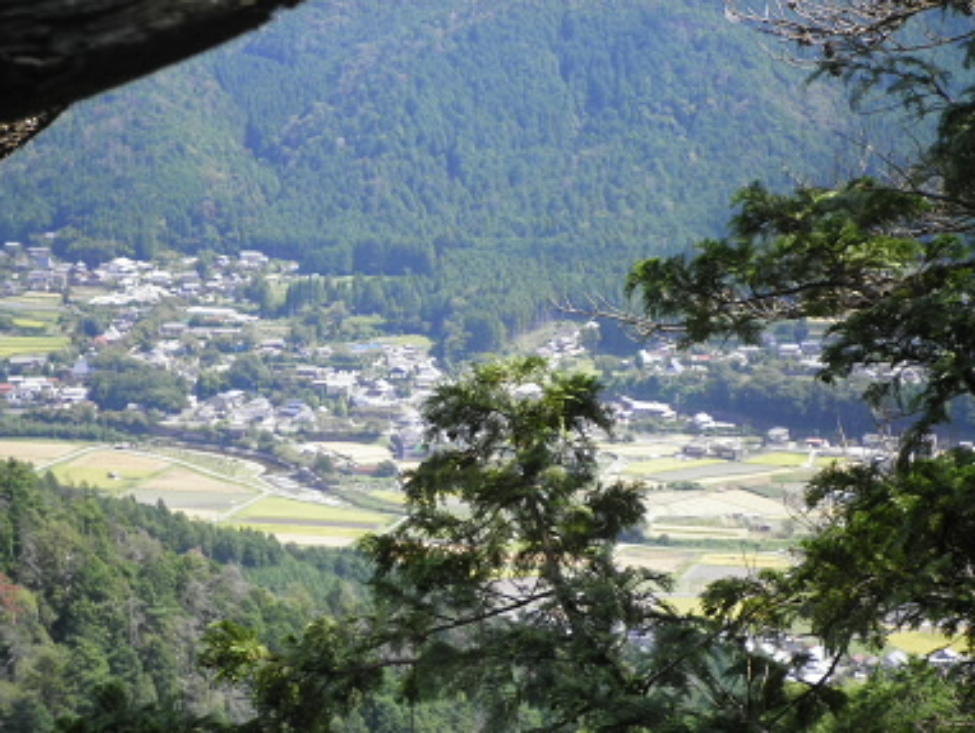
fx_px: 3185
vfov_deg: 13.1
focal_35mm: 113
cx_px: 482
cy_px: 375
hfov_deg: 17.4
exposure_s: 1/125
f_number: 5.9
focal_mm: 19.6
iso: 80
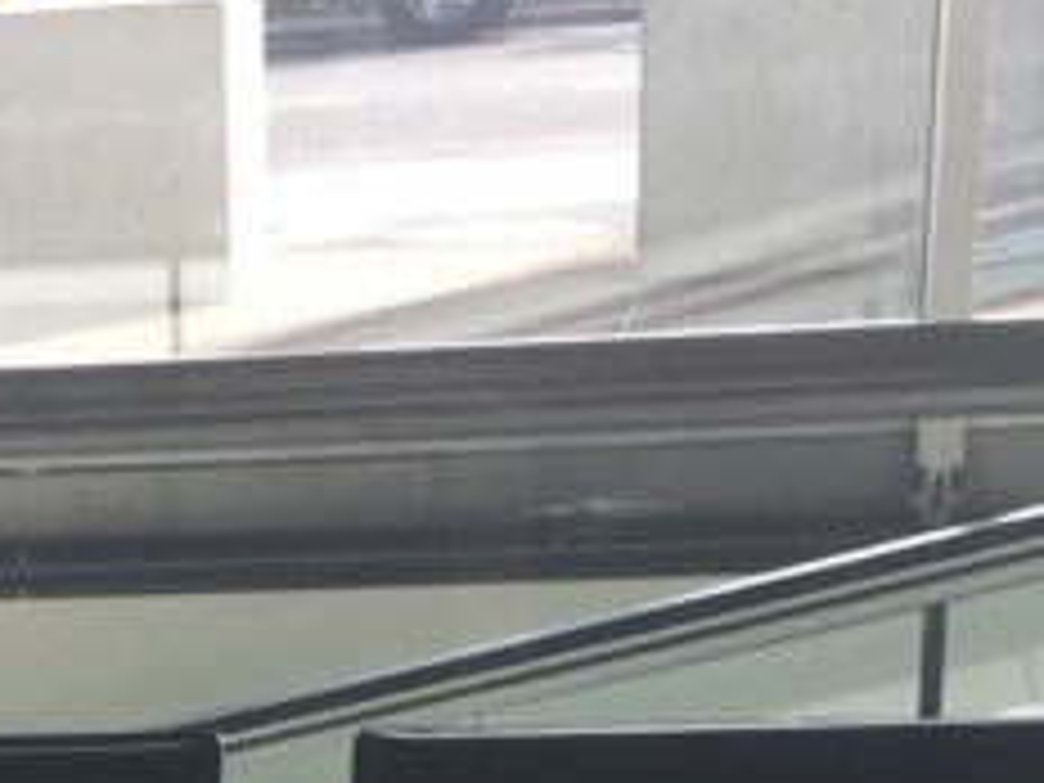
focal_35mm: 128
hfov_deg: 15.0
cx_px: -144
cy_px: 1710
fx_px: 3860
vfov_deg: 10.4
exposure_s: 1/103
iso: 25
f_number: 2.2
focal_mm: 4.15
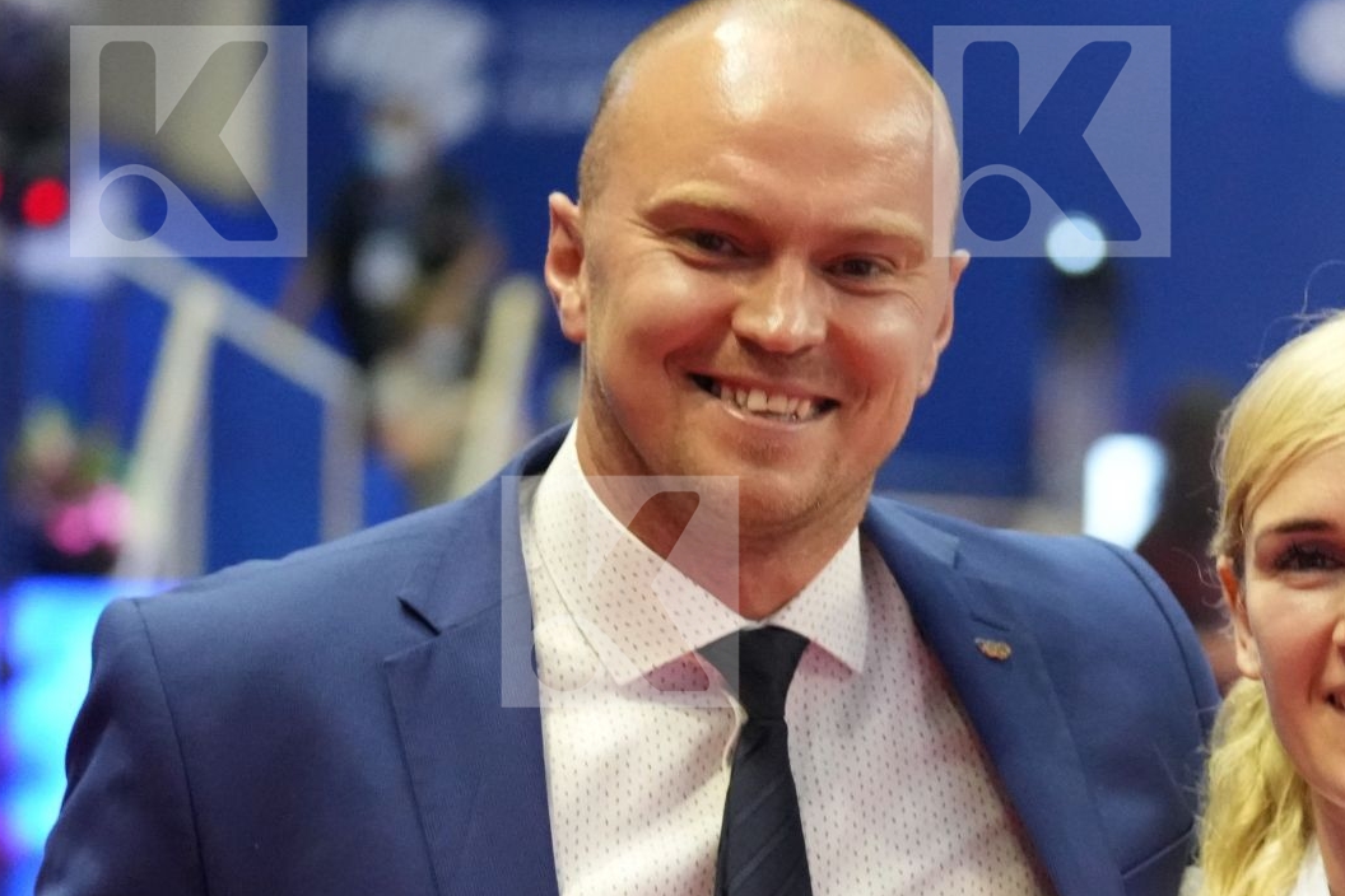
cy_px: 592
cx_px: 1052
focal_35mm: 179
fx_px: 6687
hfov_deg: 11.4
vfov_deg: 7.7
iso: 6400
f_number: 2.8
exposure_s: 1/1000
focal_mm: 70
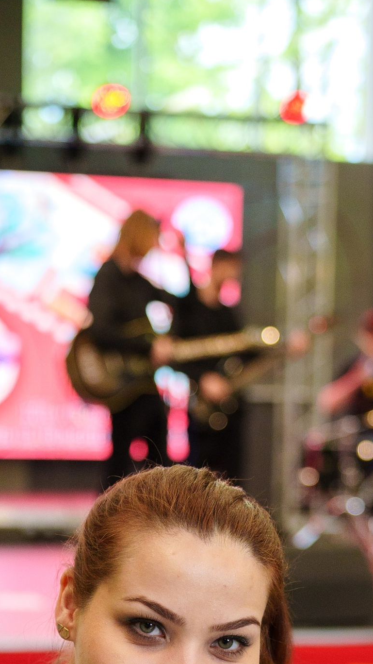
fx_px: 1811
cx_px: 154
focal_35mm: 103
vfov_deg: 19.5
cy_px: 802
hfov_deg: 11.8
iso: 800
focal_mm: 35
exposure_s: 1/500
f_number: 2
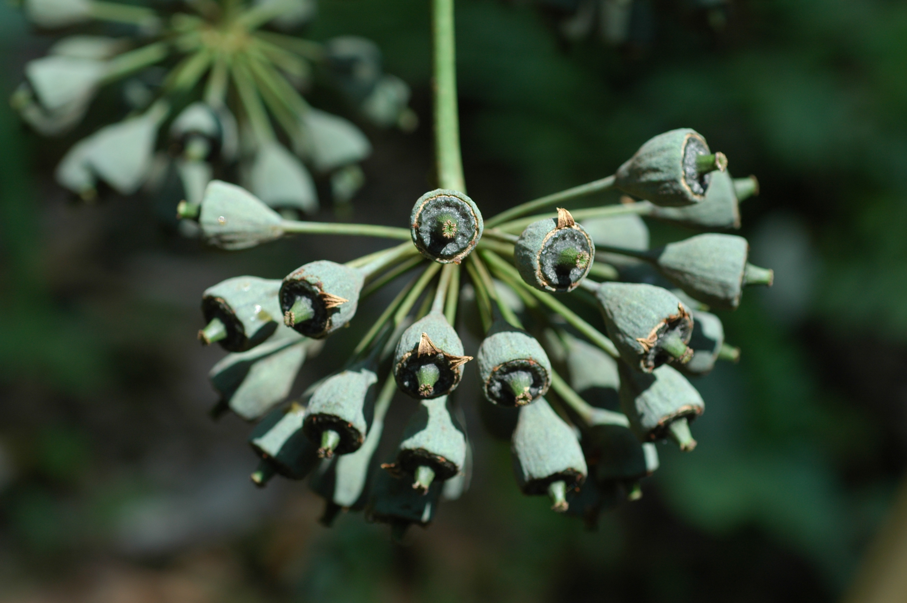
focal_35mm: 90
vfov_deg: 15.2
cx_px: 454
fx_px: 2265
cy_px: 302
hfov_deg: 22.6
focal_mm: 60
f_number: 5.6
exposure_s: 1/160
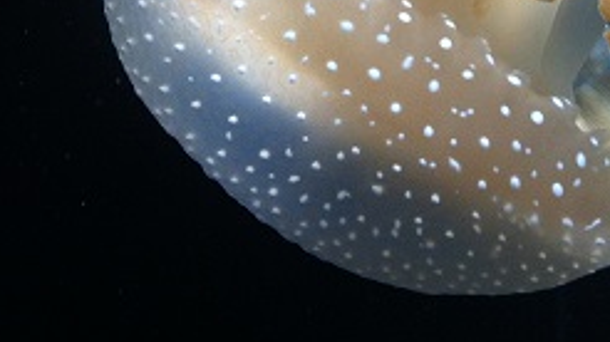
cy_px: -151
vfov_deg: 12.4
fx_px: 1503
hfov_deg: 22.8
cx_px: 427
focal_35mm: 93
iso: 100
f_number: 2.8
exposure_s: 1/120
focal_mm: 3.85
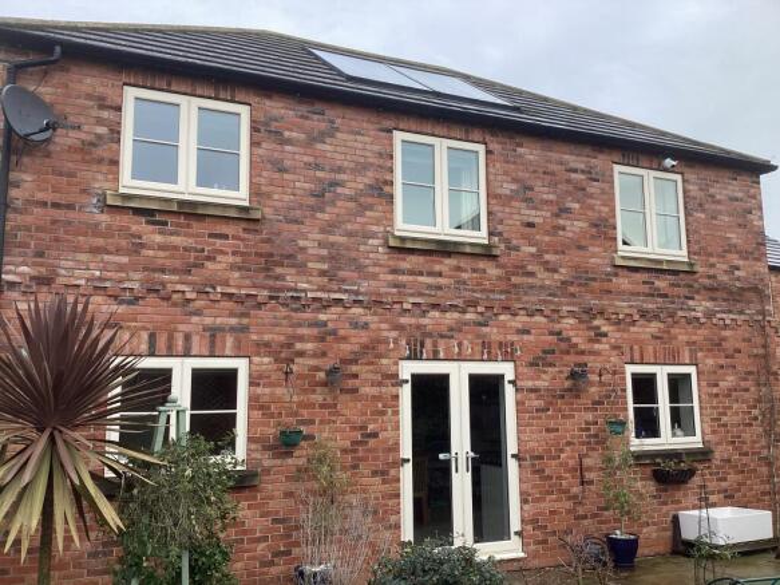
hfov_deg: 58.4
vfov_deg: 45.4
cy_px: 292
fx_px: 698
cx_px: 390
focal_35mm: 31
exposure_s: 1/120
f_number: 2.4
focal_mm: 3.3
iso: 40
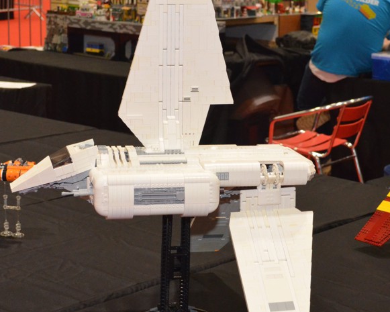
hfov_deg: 22.0
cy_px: 157
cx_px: 207
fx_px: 1004
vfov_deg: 17.7
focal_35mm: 87
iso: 3200
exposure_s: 1/60
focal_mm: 36
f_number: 5
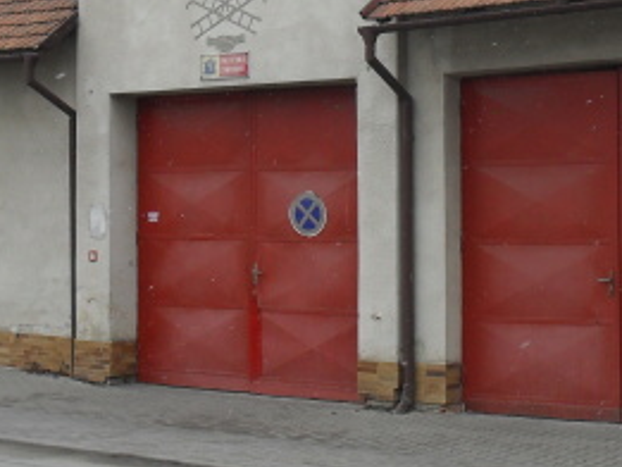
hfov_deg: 24.0
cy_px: 141
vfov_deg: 18.2
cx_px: 392
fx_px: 1456
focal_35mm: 81
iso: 100
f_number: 3.2
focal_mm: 6.3
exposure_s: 1/250
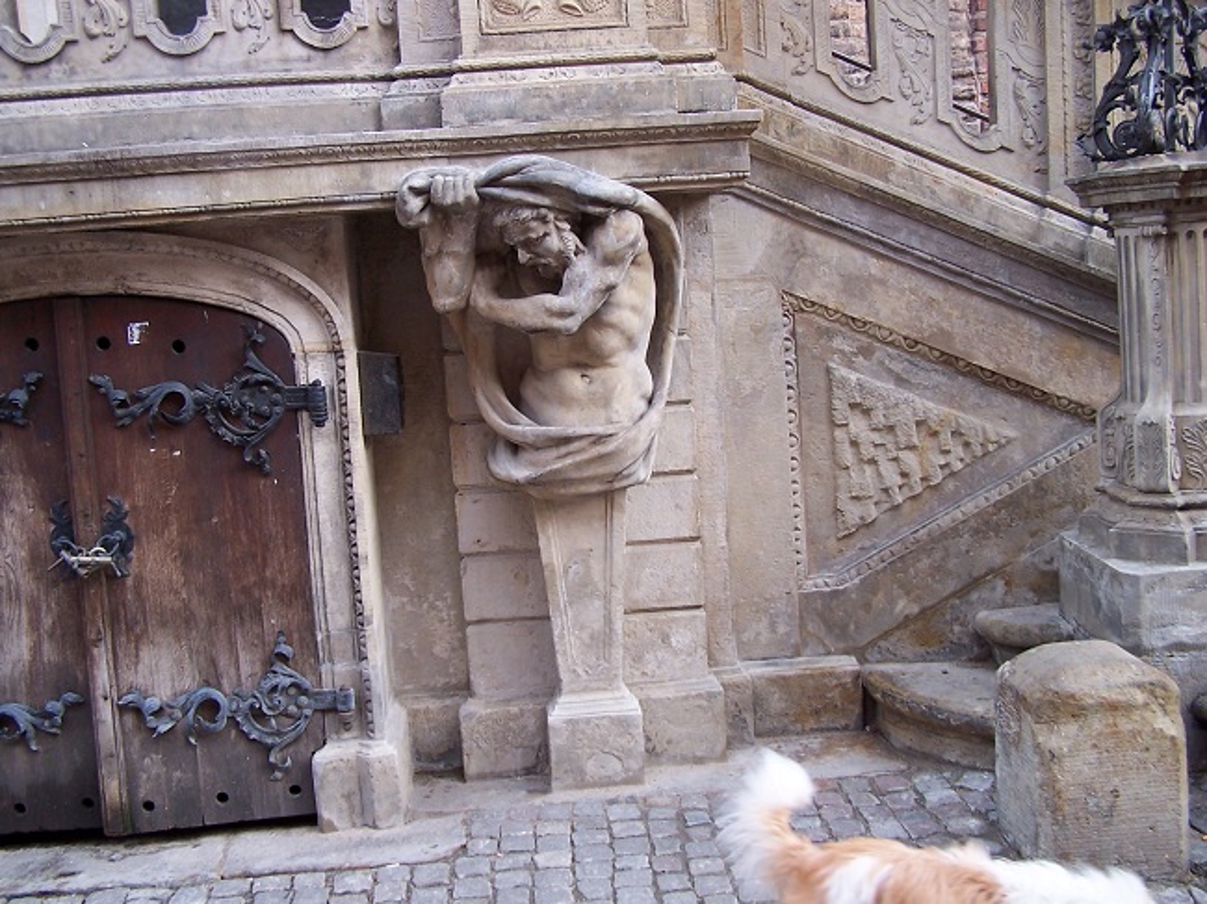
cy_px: 452
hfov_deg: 49.0
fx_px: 1325
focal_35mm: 38
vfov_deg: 37.7
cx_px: 604
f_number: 2.8
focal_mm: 6.3
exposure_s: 1/60
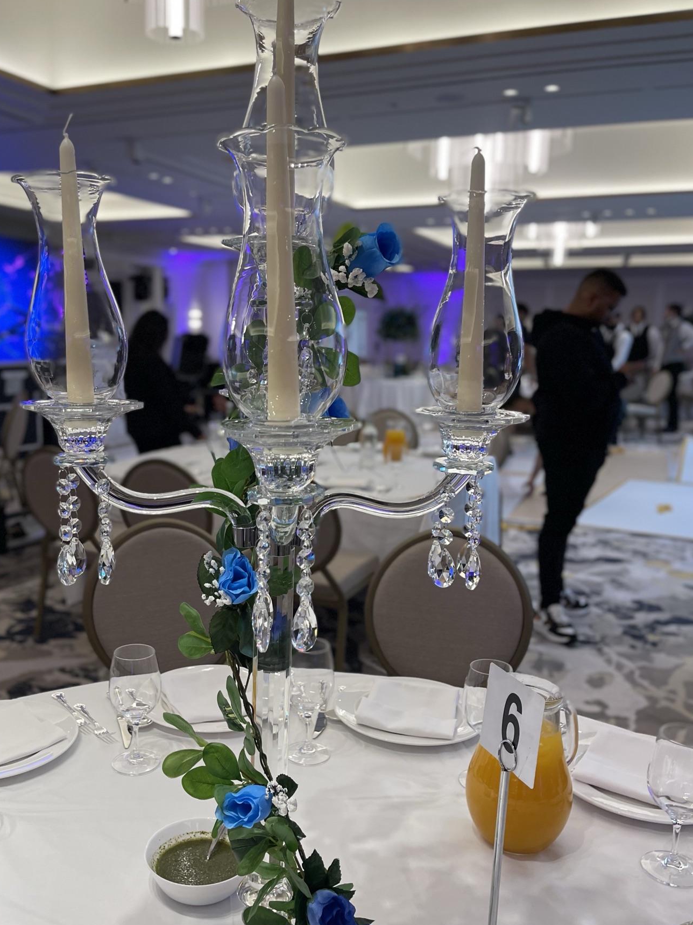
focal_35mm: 31
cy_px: 519
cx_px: 286
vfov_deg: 58.2
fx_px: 828
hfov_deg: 45.2
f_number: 1.6
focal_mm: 5.1
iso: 125
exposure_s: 1/117
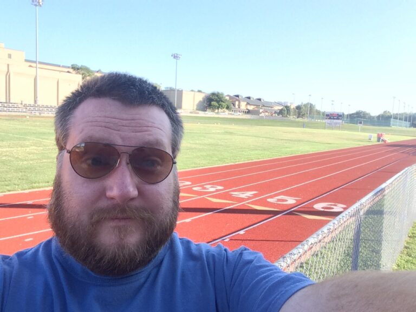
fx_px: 373
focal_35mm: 31
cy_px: 156
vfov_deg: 45.4
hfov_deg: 58.4
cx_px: 208
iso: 50
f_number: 2.4
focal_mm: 2.15
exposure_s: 1/283
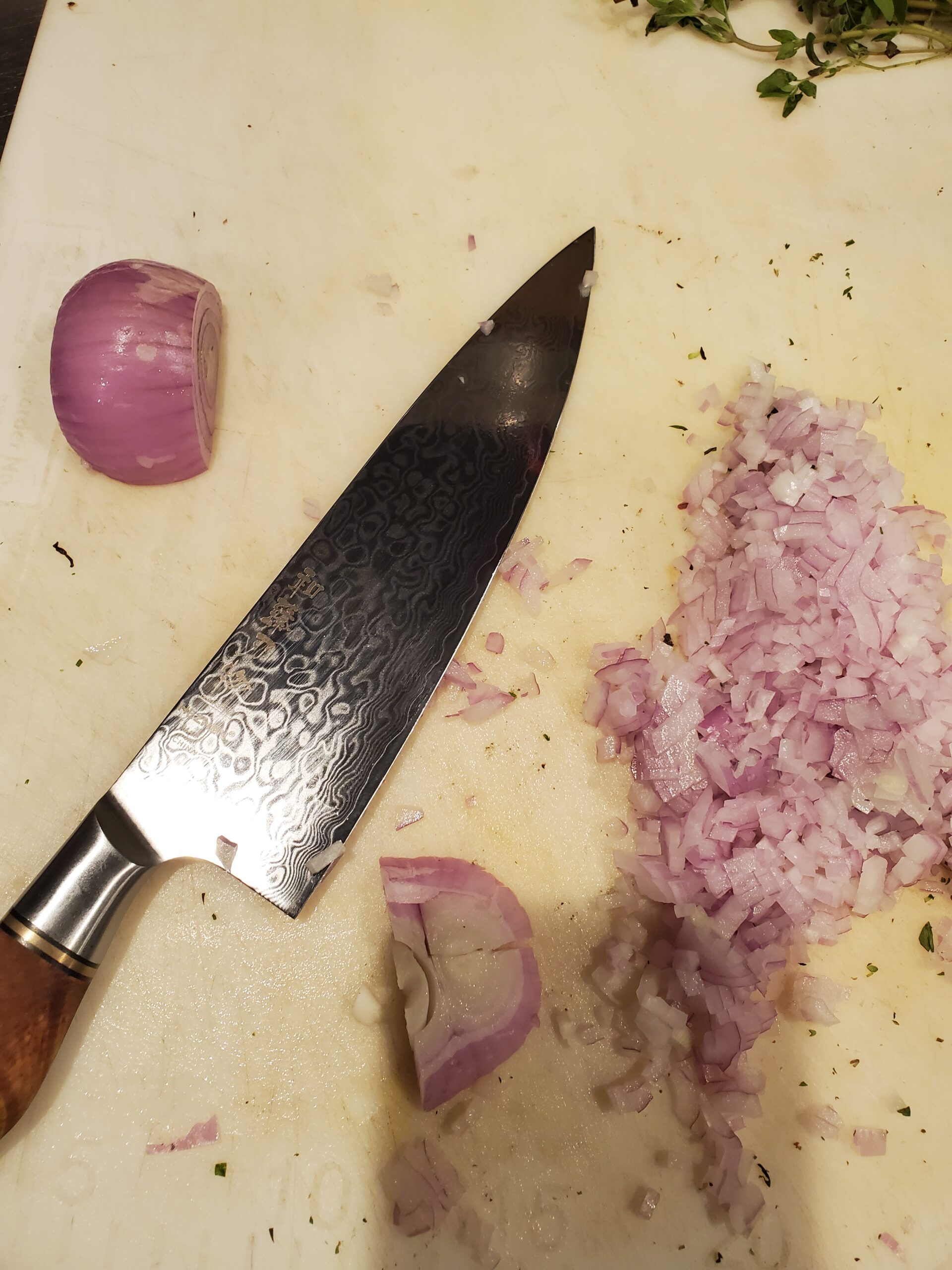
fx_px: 953
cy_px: 635
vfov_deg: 67.3
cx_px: 476
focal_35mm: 26
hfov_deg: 53.1
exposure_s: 1/40
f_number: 2.4
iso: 200
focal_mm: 4.3
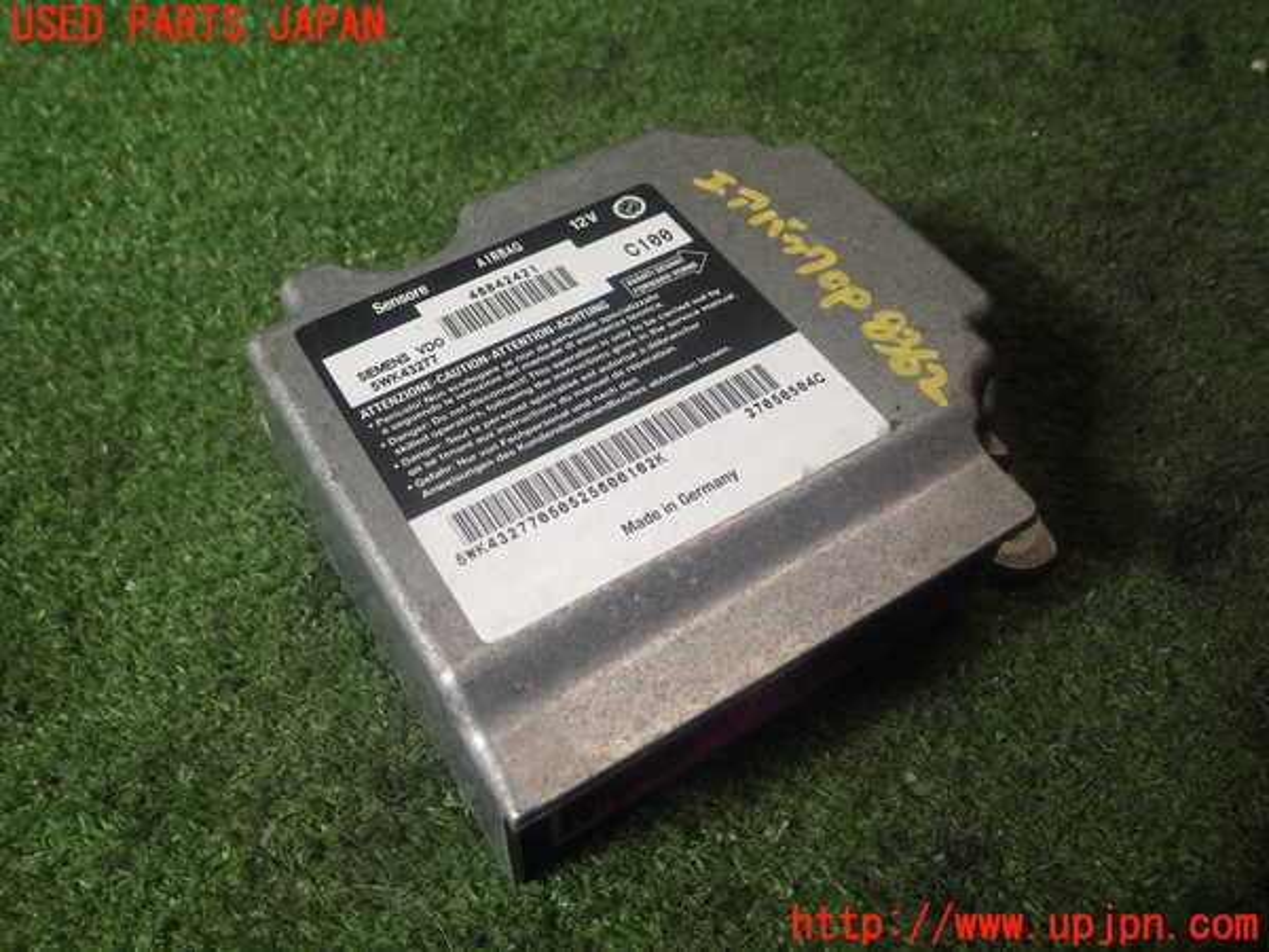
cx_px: 634
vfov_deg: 45.4
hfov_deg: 58.4
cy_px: 476
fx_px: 1136
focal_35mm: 31
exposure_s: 1/60
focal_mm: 5.5
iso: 125
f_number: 3.1
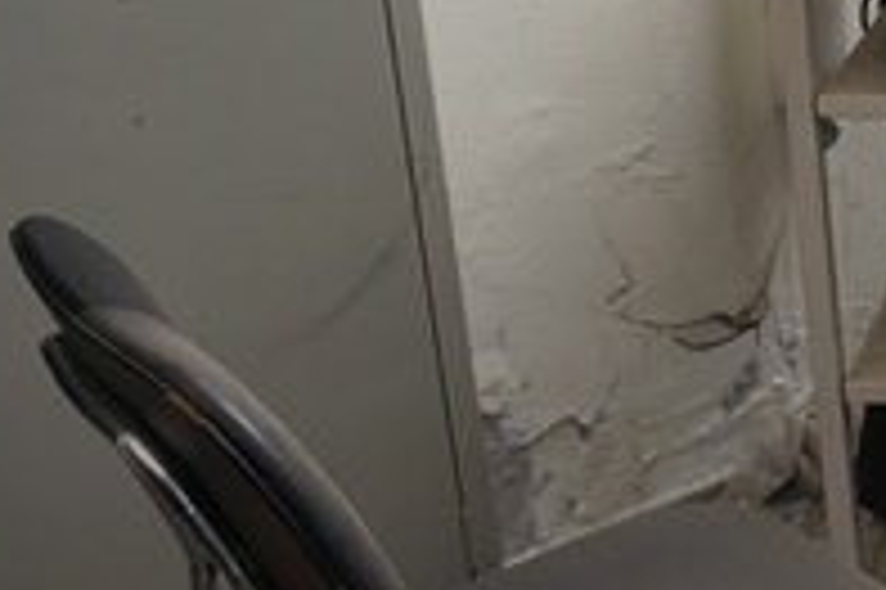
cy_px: 23
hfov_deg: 20.8
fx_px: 2164
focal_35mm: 88
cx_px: 1199
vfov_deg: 15.3
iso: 500
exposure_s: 1/160
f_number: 4
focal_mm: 16
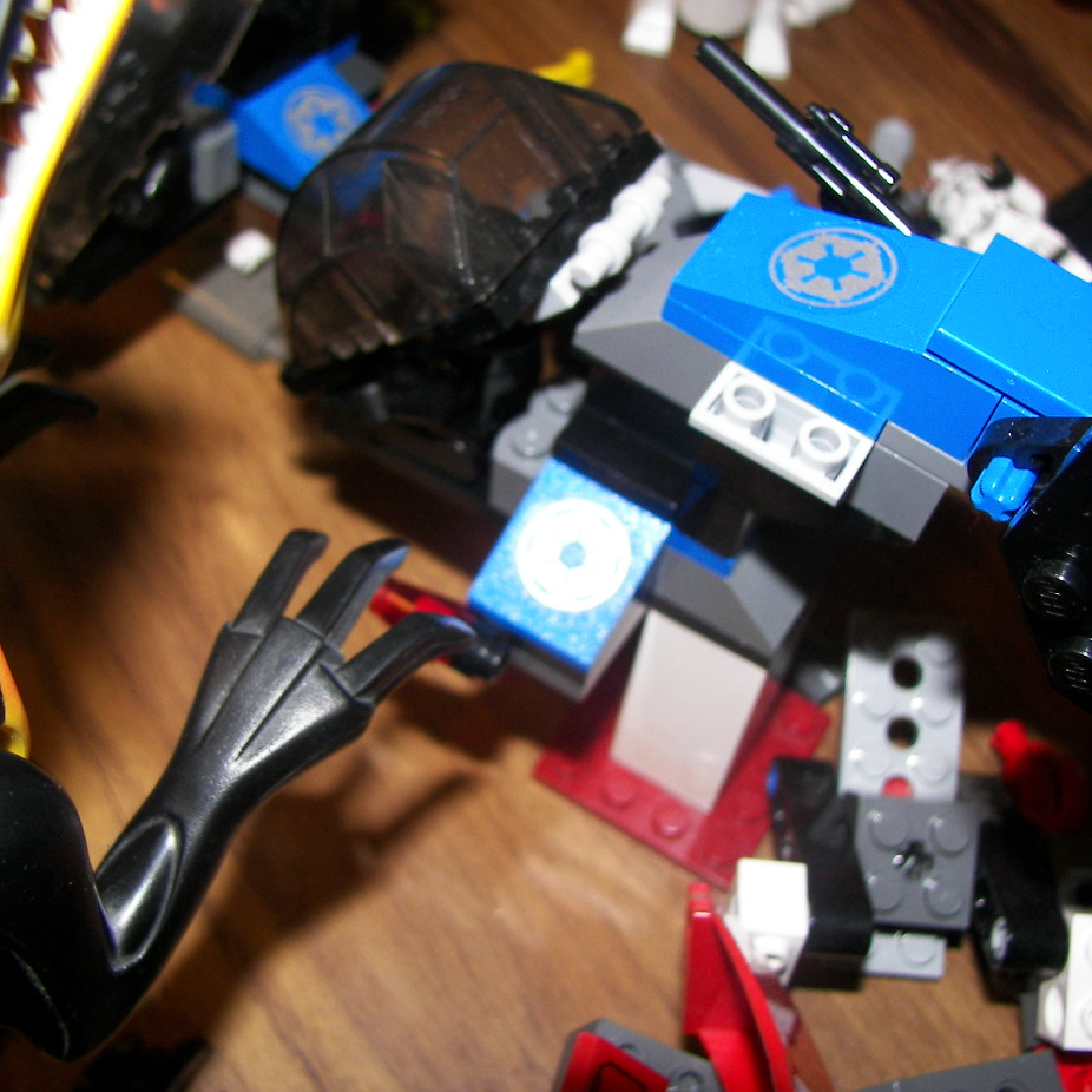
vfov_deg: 38.3
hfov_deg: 38.3
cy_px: 555
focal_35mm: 44
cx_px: 559
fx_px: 1570
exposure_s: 1/30
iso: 100
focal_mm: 6
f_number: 2.8
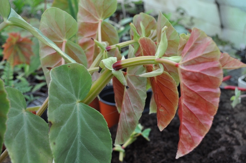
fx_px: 273
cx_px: 125
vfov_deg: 33.3
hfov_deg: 48.5
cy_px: 82
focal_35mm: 40
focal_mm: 26
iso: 400
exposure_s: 1/125
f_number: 5.6
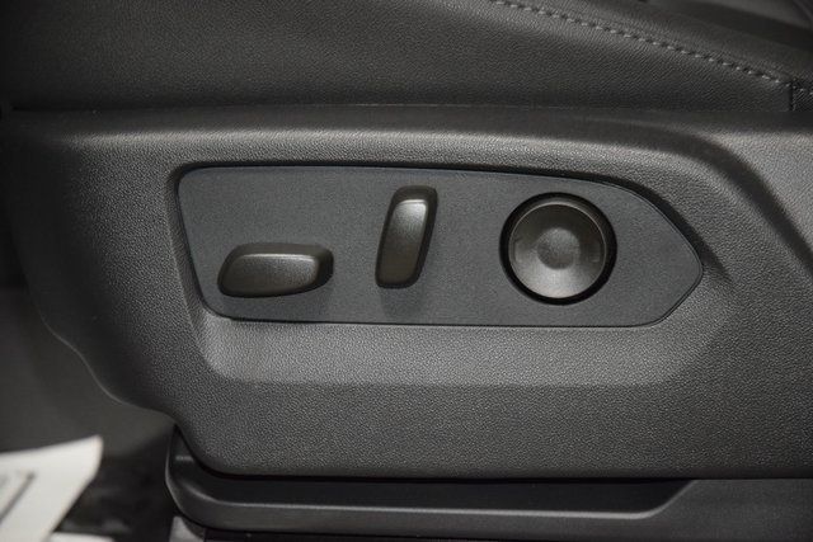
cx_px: 406
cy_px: 271
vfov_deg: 13.0
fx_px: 2372
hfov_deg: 19.5
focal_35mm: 105
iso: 2800
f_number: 4.5
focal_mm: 70
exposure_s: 1/80
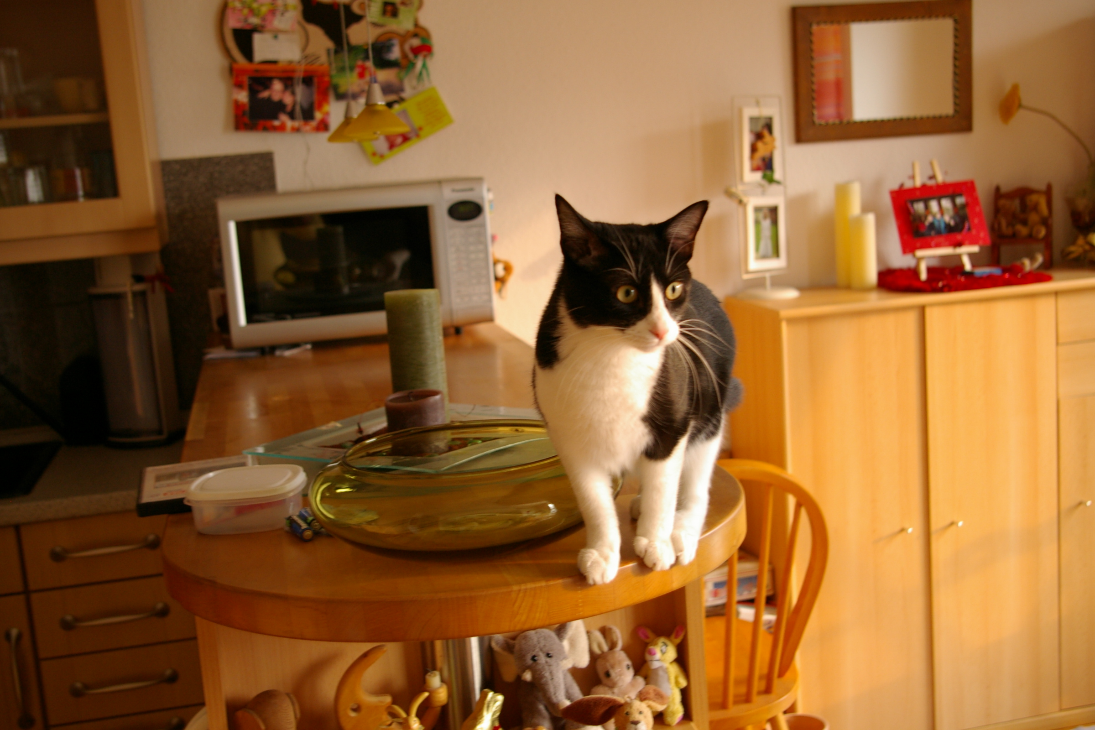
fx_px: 1277
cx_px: 548
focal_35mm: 42
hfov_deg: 46.4
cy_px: 365
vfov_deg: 31.9
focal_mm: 28
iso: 400
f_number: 4
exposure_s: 1/20
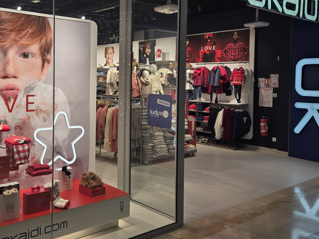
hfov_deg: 48.1
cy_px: 90
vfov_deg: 37.5
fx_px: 350
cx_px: 104
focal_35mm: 38
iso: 25
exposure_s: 1/100
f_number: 1.8
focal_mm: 5.4
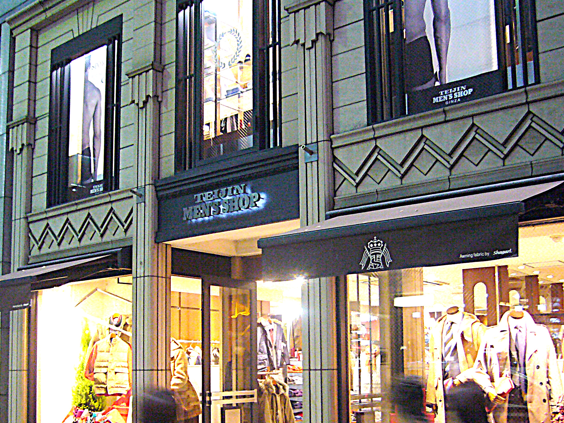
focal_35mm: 43
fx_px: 701
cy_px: 299
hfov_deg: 43.8
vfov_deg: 33.1
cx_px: 263
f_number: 2.8
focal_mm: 4.6
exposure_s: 1/13
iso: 200
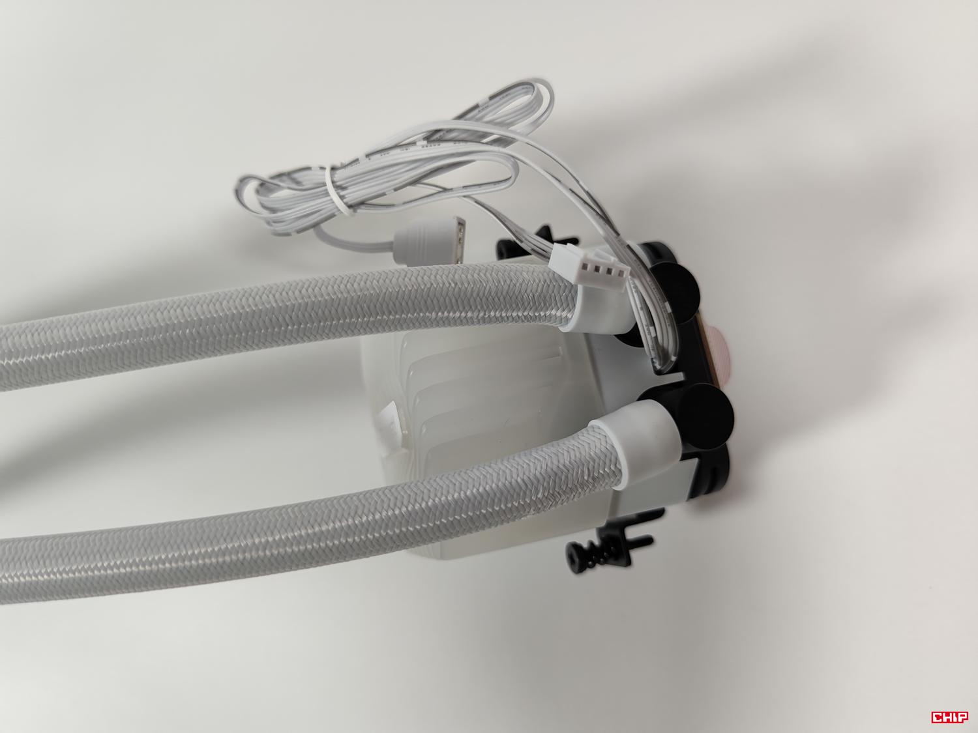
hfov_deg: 69.4
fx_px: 706
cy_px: 366
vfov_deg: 54.9
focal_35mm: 25
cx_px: 489
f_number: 1.85
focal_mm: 6.78
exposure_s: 1/100
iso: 79
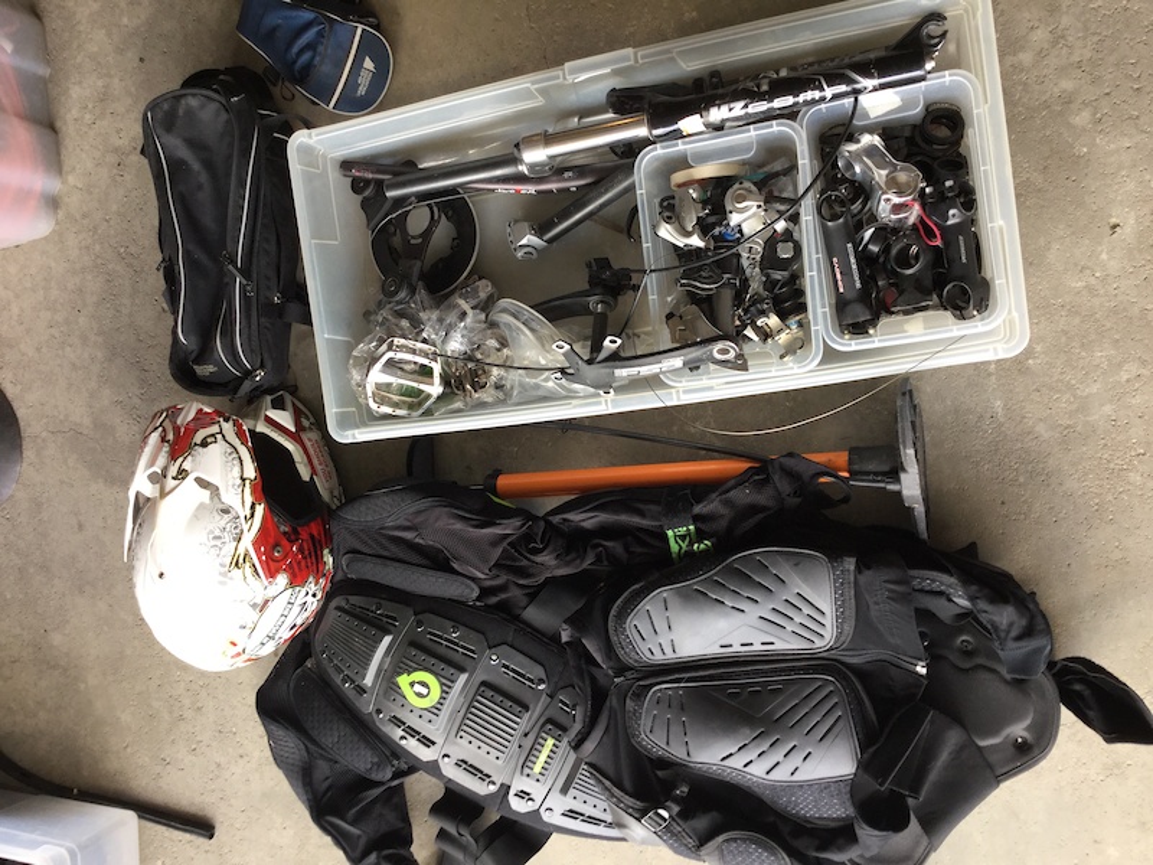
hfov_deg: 58.4
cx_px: 576
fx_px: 1033
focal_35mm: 31
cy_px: 432
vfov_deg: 45.4
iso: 32
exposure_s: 1/60
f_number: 2.4
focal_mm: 3.3
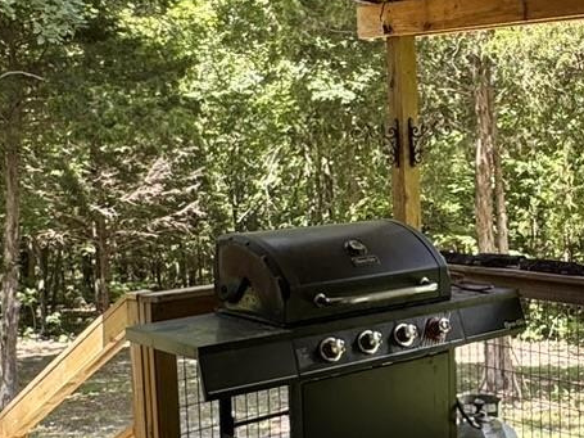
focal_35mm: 63
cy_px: 216
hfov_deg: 29.1
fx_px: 1063
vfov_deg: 23.3
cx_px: 557
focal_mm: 2.22
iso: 40
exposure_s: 1/124
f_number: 2.2
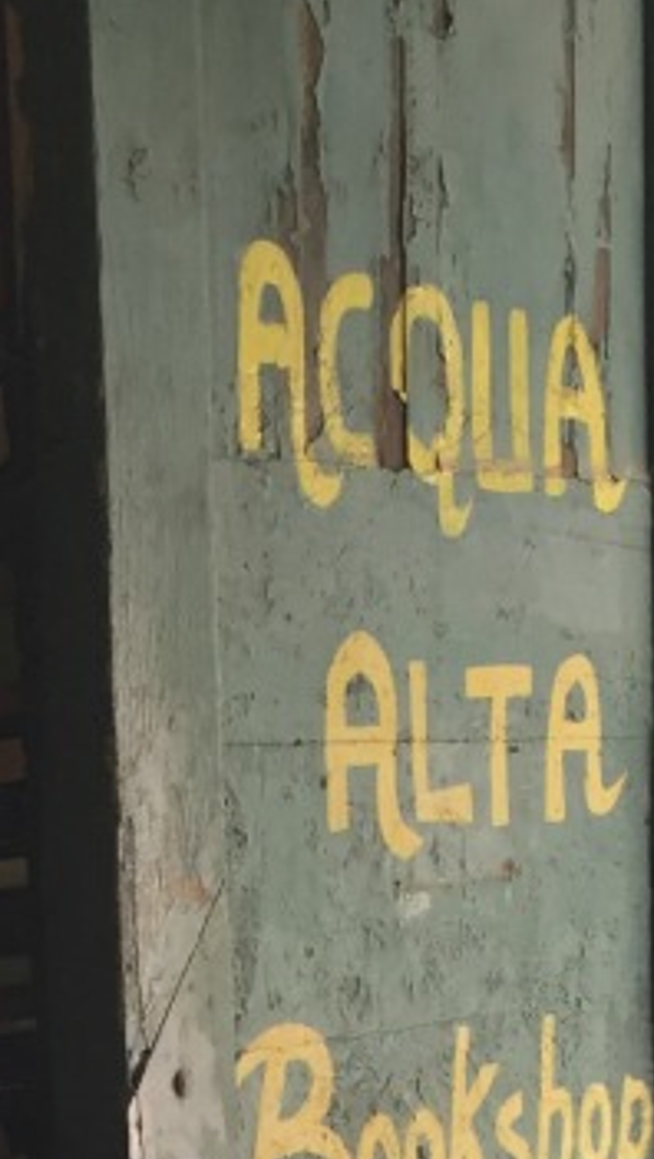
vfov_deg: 21.5
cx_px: 116
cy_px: 1144
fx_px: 2953
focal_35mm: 96
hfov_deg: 12.6
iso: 32
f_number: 2.2
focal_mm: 4.15
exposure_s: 1/33
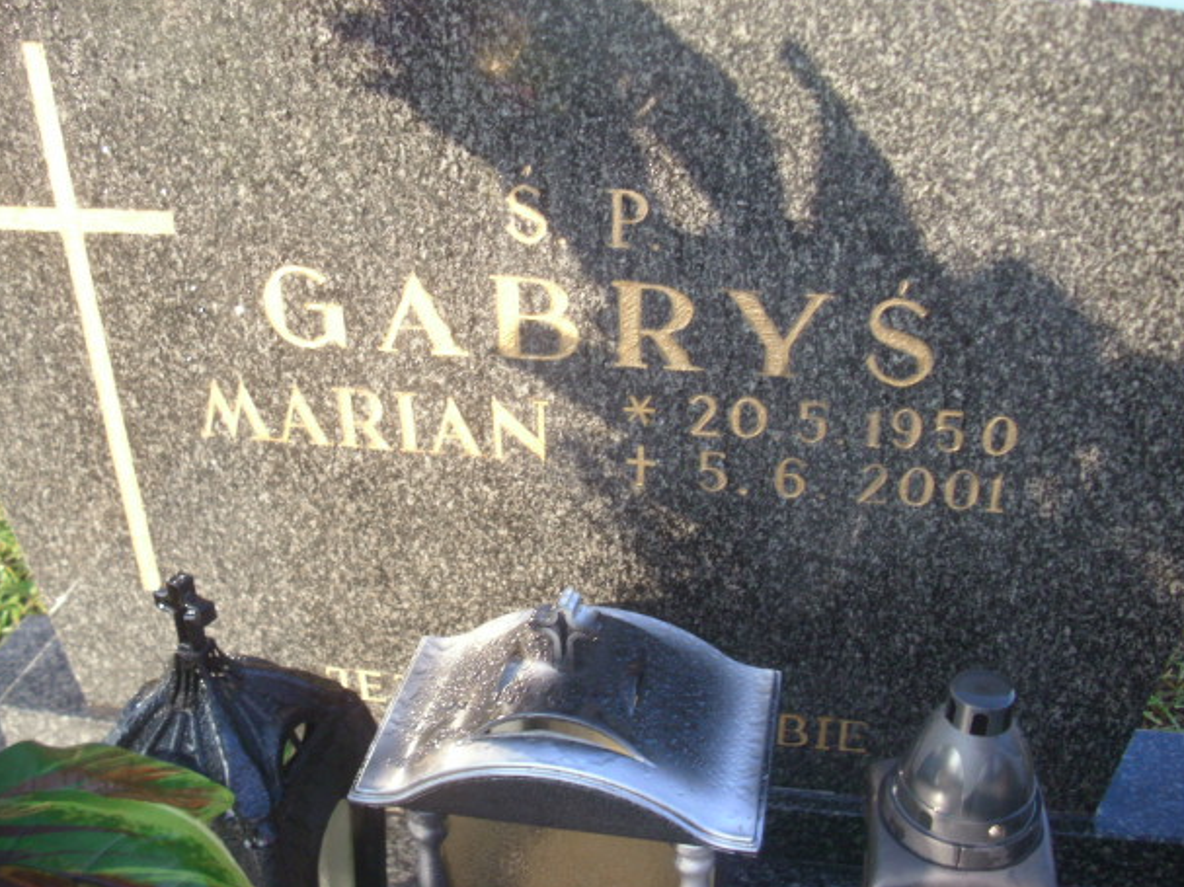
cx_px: 612
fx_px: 1334
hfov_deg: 47.9
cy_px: 427
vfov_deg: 36.8
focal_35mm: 39
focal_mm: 6.2
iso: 100
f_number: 5.6
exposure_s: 1/60
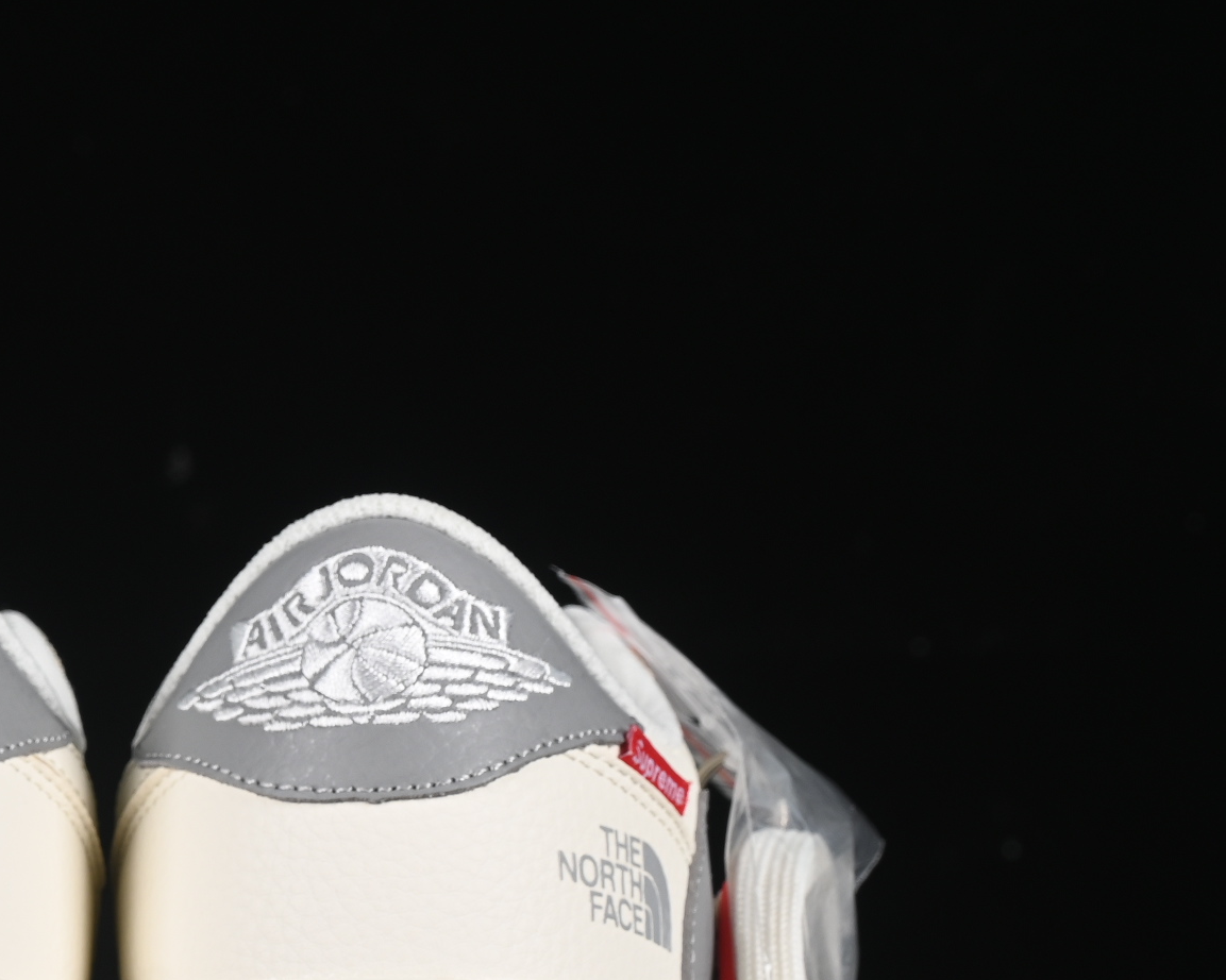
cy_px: 626
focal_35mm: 170
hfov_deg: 11.3
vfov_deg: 9.1
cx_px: 114
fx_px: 6167
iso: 160
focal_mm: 50
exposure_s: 1/80
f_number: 8
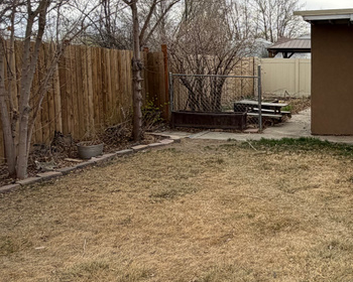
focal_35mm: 40
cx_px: 331
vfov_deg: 37.1
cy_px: 106
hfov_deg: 41.4
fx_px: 418
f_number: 2.2
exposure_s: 1/770
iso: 25
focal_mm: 2.22
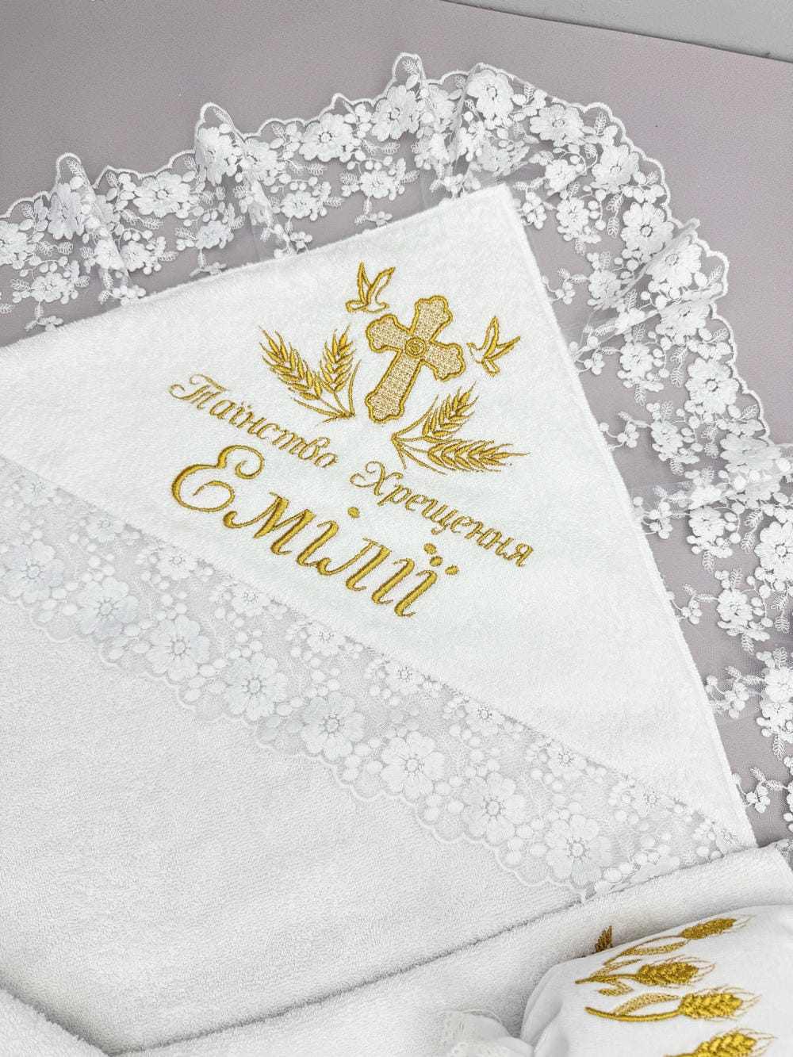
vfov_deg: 71.6
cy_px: 528
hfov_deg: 56.8
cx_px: 396
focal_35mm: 24
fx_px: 733
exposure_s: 1/782
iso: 80
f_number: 1.78
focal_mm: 6.76
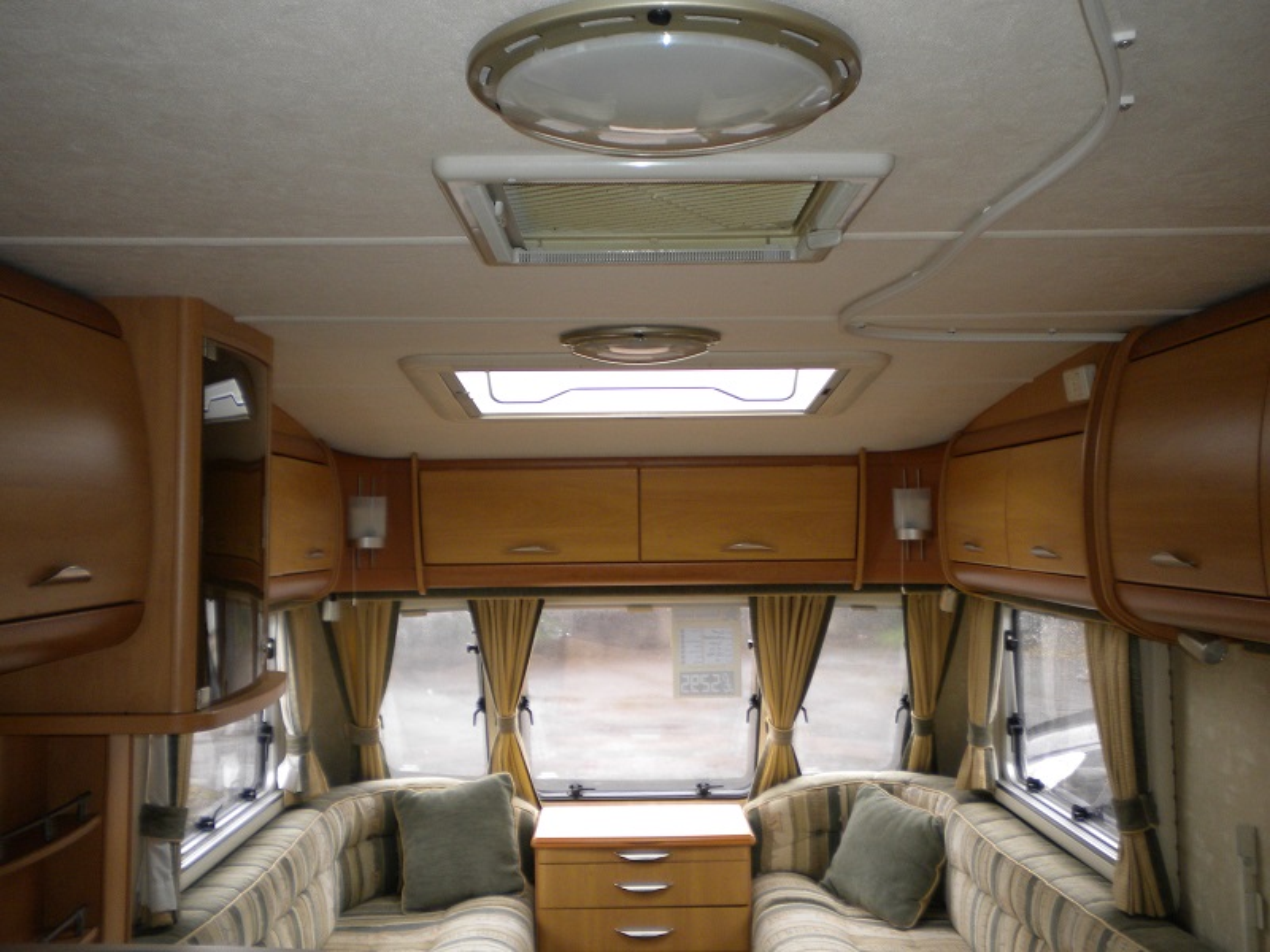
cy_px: 476
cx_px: 635
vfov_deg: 40.7
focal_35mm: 35
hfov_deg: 52.6
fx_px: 1284
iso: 134
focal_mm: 6.3
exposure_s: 1/55.2
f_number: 3.1
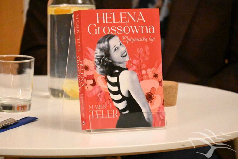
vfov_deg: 4.8
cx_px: 119
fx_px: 1884
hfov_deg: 7.2
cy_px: 80
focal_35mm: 285
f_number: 5.6
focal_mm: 190
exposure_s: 1/320
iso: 25600
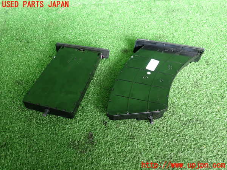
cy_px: 85
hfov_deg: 60.0
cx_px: 114
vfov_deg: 46.8
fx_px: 197
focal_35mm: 30
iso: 250
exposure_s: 1/30
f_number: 2.3
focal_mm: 5.4
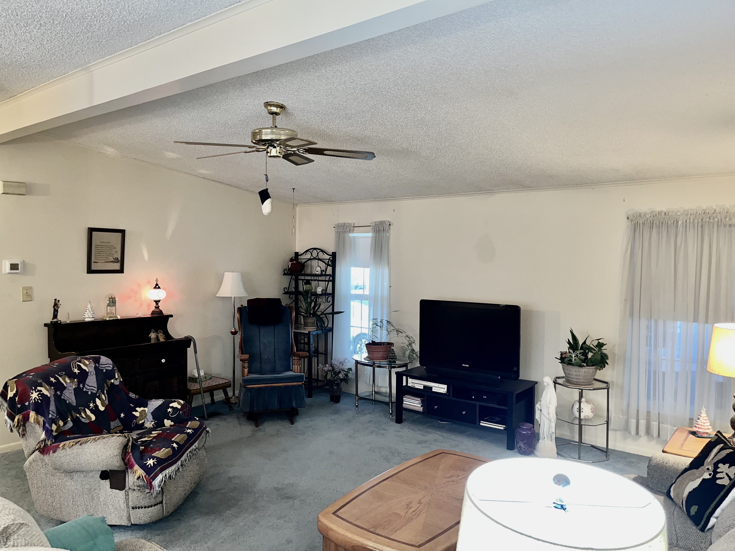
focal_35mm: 26
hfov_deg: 67.3
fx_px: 552
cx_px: 368
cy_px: 276
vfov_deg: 53.1
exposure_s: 1/15
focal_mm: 5.1
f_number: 1.6
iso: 64
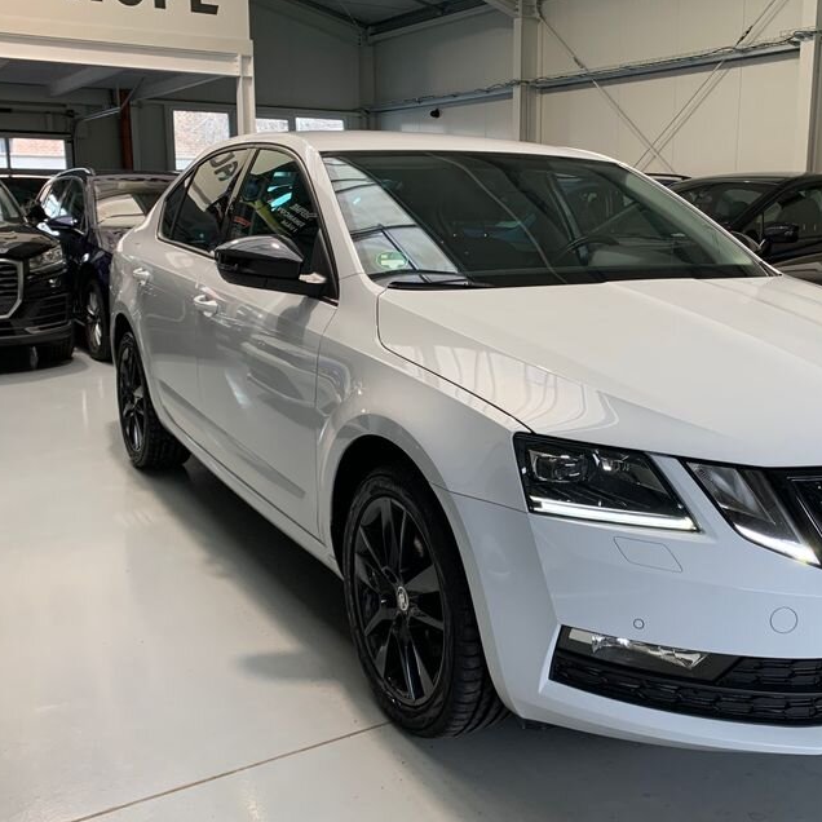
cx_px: 505
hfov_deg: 44.6
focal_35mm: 37
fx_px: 994
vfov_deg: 44.9
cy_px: 408
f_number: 1.8
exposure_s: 1/76
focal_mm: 4.25
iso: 100
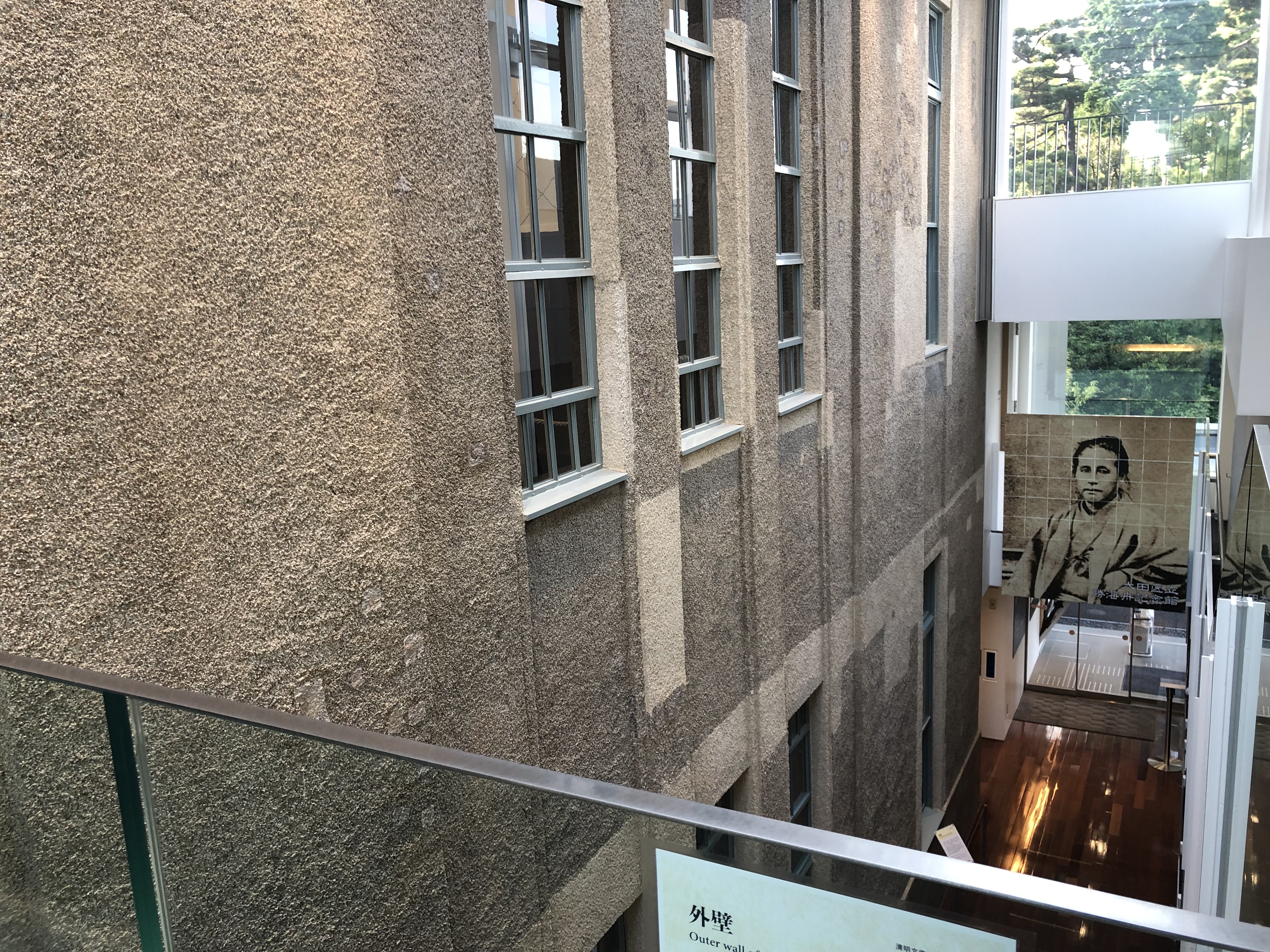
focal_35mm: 28
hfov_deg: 63.4
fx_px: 1027
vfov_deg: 49.7
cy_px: 476
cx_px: 635
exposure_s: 1/40
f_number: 1.8
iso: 25
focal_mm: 4
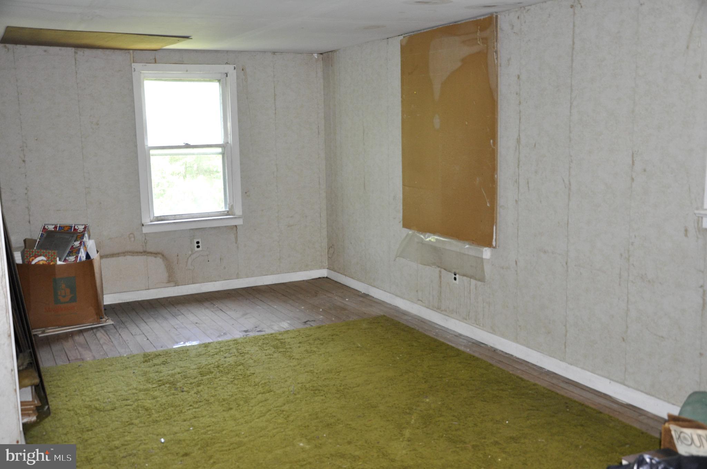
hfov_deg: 53.2
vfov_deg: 36.8
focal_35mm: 36
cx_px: 354
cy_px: 234
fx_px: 706
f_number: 3.8
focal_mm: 24
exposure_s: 1/60
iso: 800
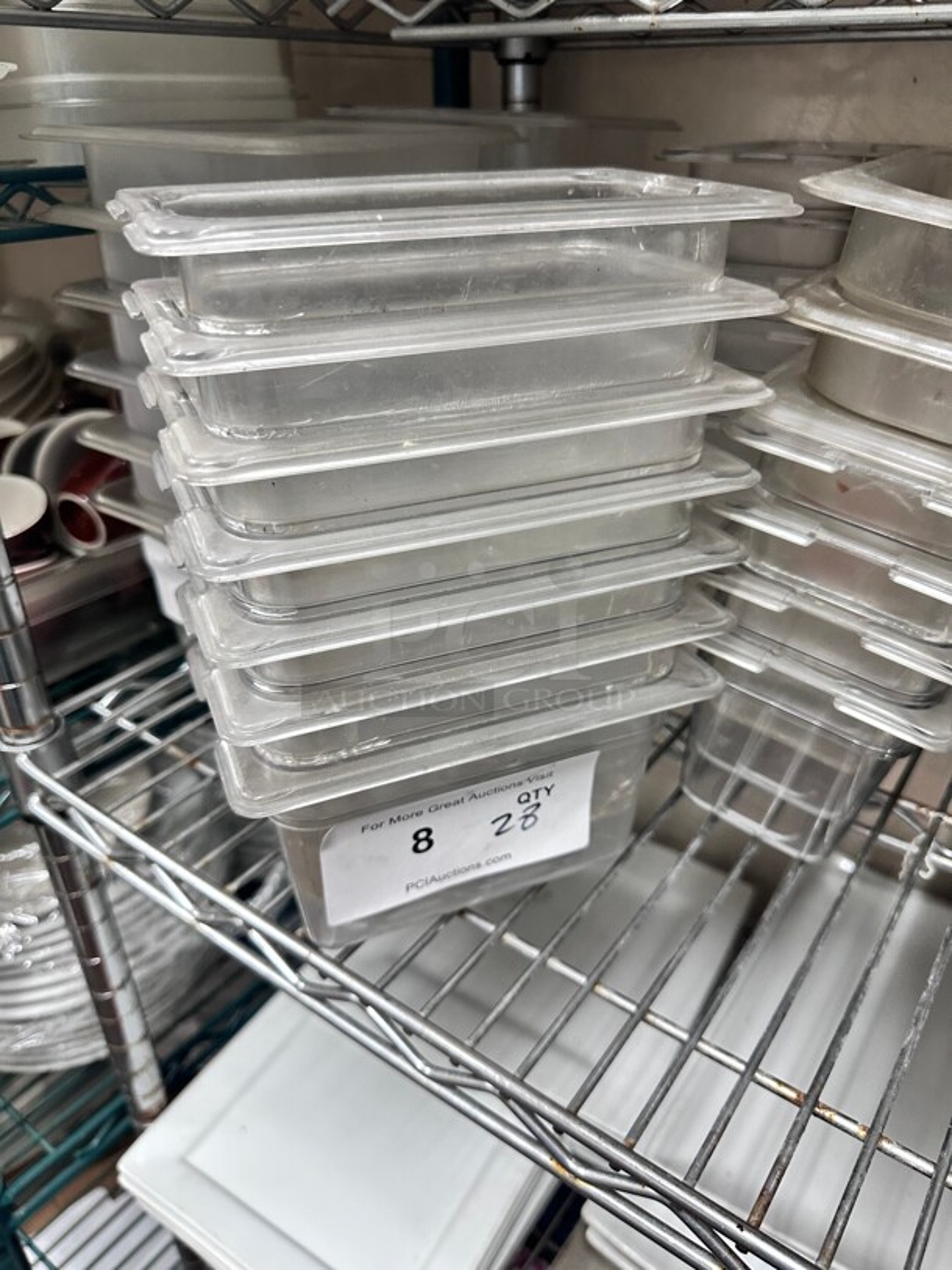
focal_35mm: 24
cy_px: 635
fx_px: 880
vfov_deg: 71.6
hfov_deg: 56.8
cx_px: 476
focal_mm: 6.86
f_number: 1.78
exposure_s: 1/60
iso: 320
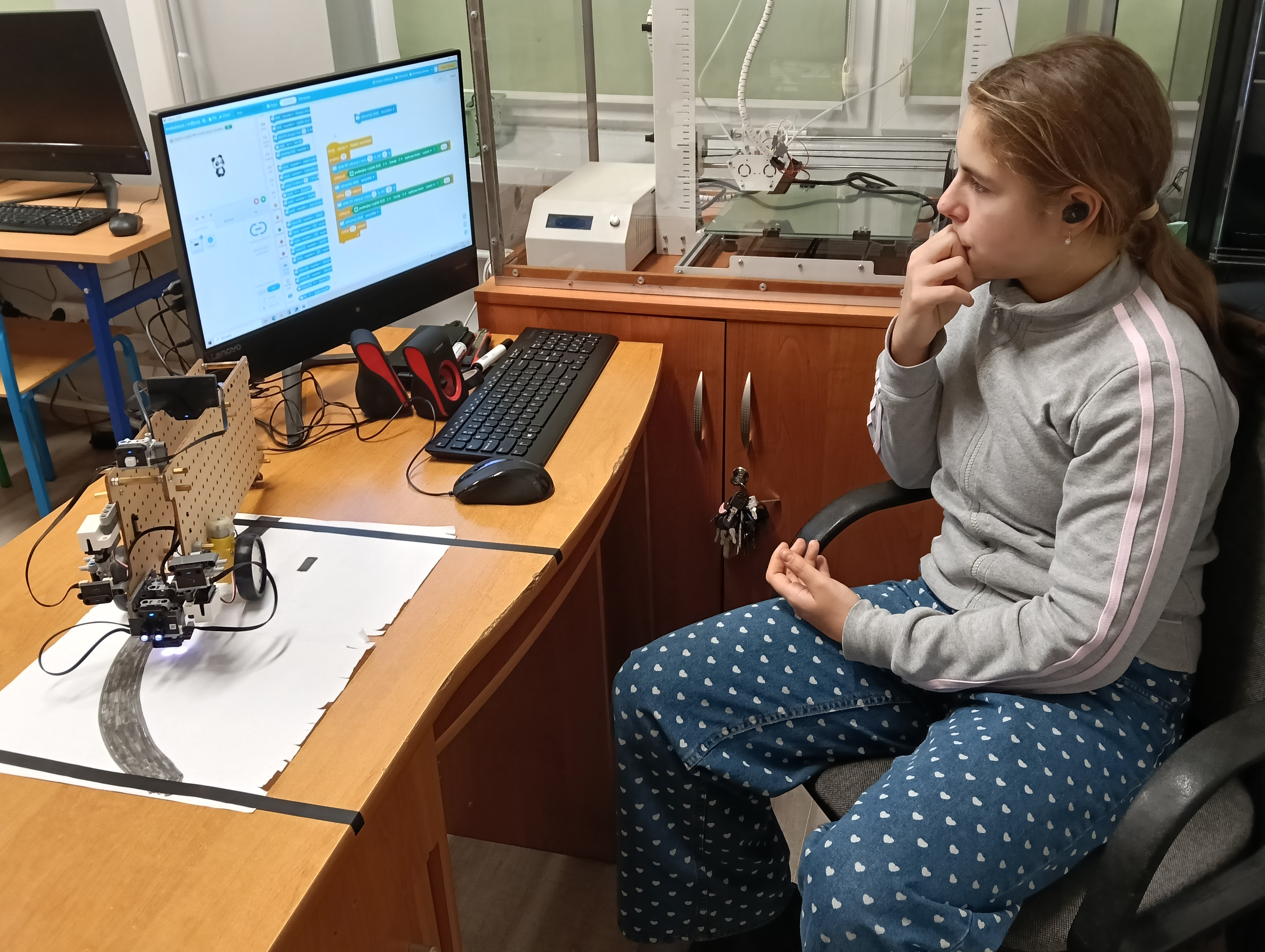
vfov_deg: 46.9
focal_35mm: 30
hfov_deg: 59.9
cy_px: 451
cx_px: 639
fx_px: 1098
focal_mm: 3.98
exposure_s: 1/33.3
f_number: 1.8
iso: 250
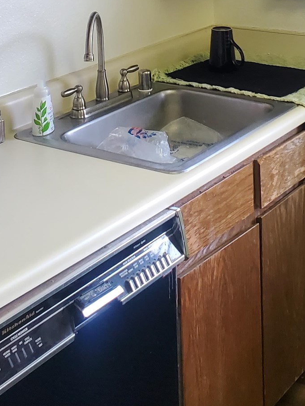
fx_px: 775
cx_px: 161
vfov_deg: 27.6
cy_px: -6
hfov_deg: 22.3
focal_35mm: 66
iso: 250
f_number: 2.4
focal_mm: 4.3
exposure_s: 1/60
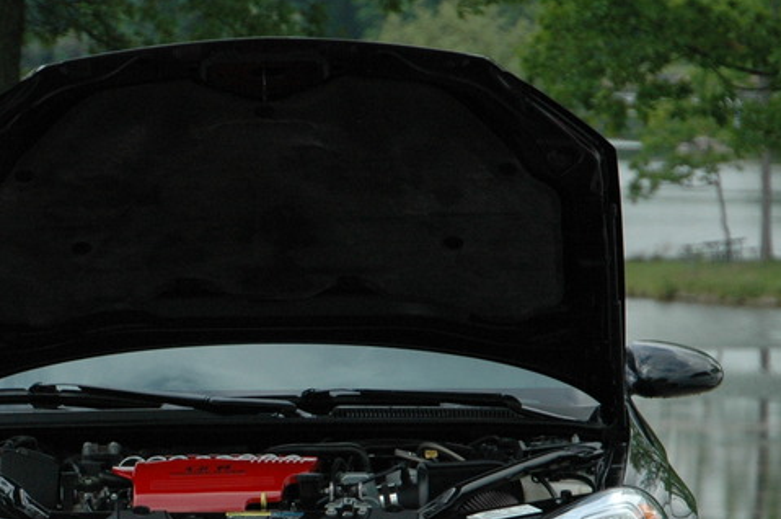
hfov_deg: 6.4
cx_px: 248
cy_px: 484
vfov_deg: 4.3
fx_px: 6954
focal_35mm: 321
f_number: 5.6
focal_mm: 100
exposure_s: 1/1600
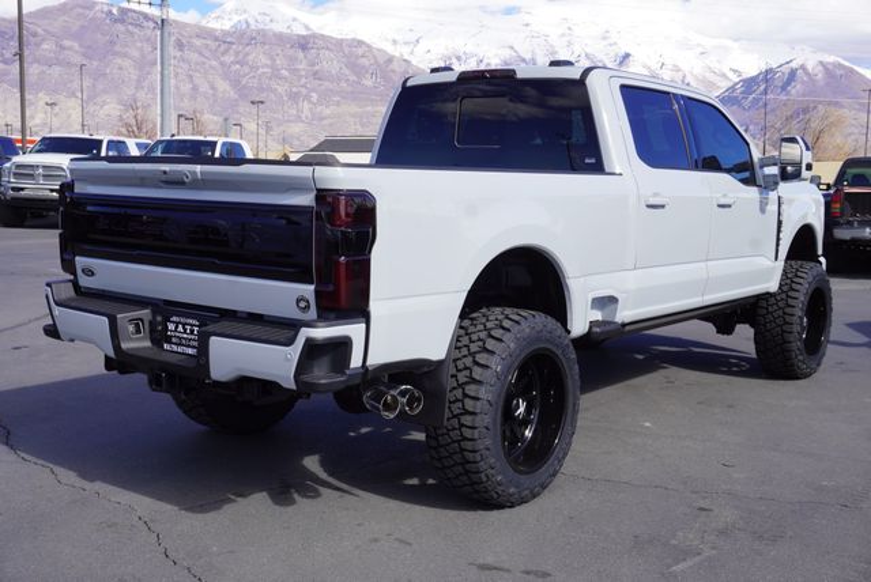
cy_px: 291
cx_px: 436
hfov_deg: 47.9
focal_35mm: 40
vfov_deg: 33.1
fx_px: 981
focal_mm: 27
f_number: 10
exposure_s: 1/125
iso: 100
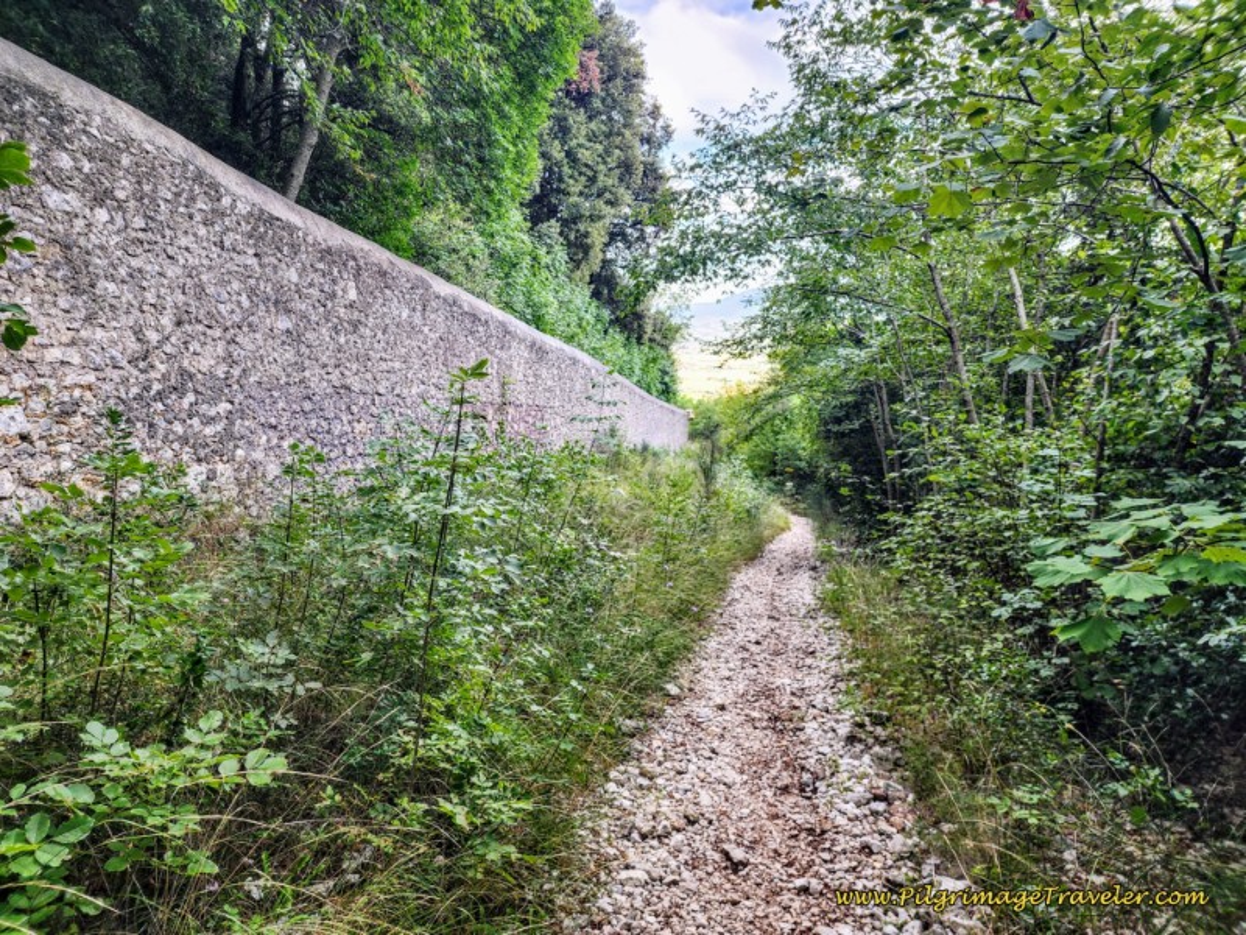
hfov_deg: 73.9
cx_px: 623
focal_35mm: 23
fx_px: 828
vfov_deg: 58.9
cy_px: 468
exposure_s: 1/180
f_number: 1.8
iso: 80
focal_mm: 6.4
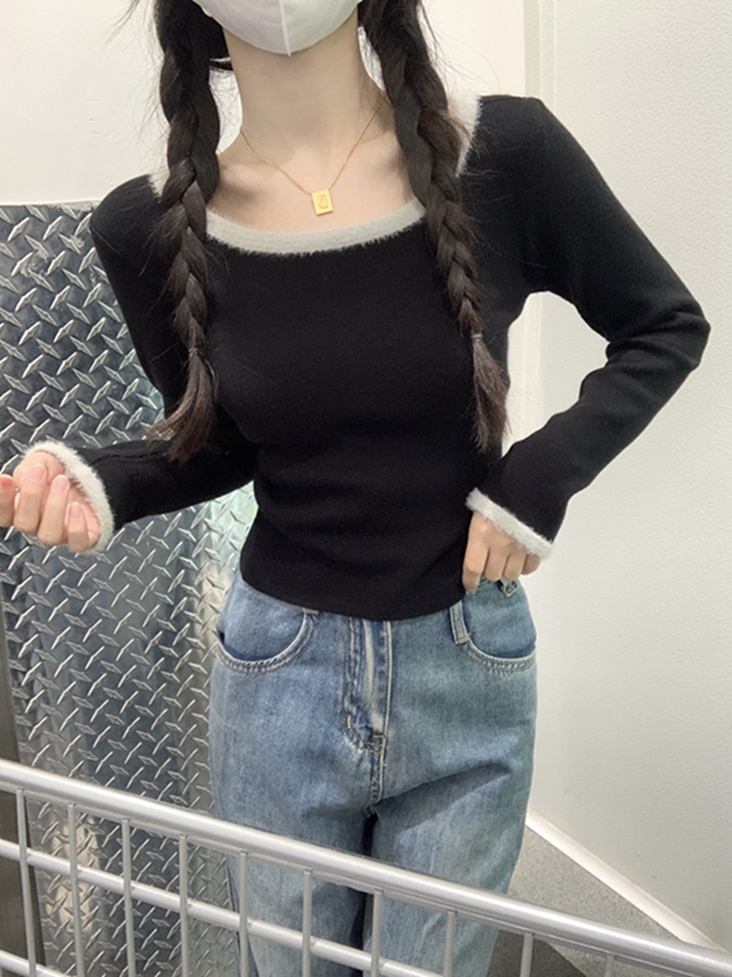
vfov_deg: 56.8
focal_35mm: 32
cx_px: 366
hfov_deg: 44.1
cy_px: 488
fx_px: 903
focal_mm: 2.87
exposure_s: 1/60
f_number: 2.2
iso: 80
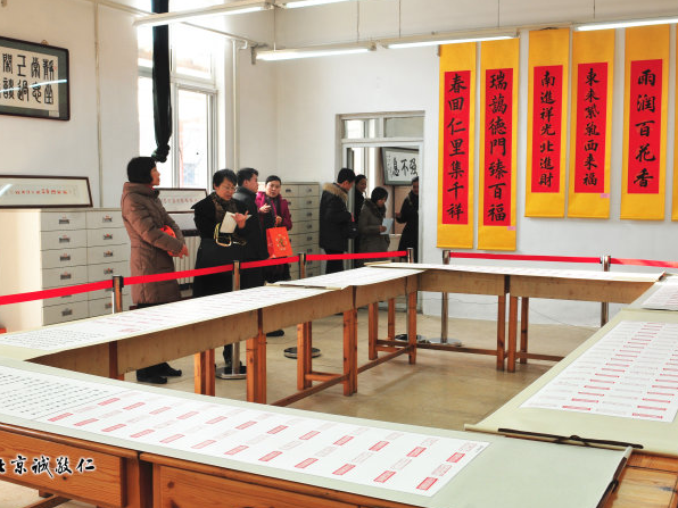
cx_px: 314
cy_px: 255
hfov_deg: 46.8
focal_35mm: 40
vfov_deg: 36.0
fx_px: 783
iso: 250
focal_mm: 24
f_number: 7.1
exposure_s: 1/30
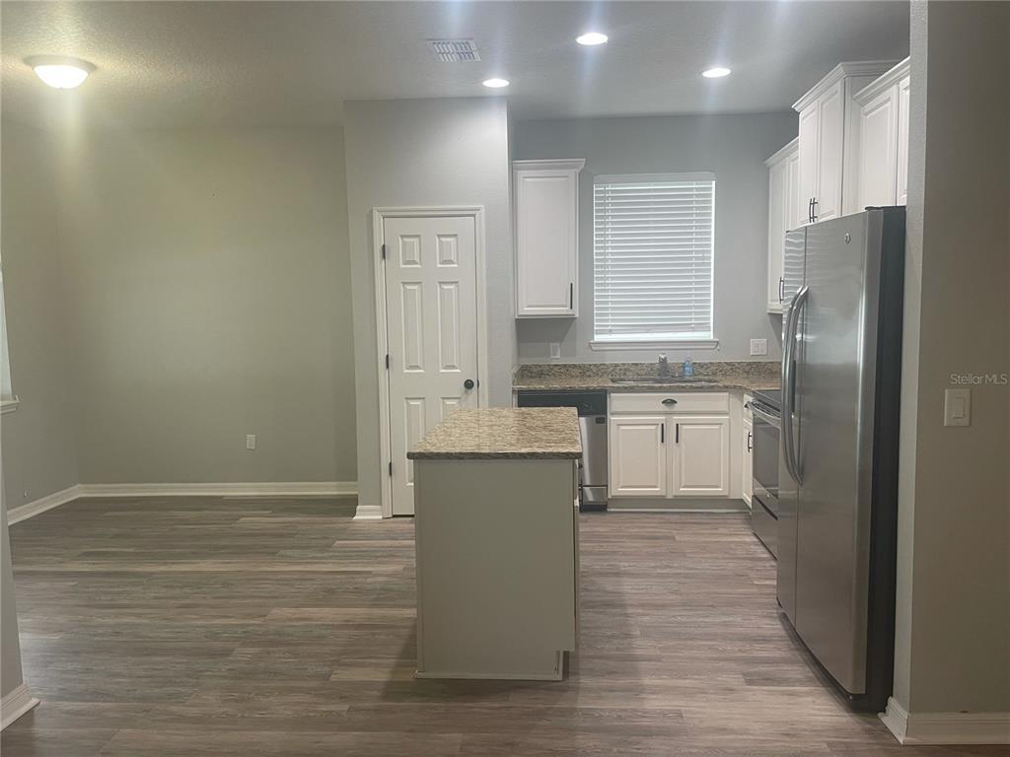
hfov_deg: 67.3
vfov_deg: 53.1
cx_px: 505
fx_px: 759
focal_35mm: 26
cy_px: 378
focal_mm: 5.1
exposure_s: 1/60
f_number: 1.6
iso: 80
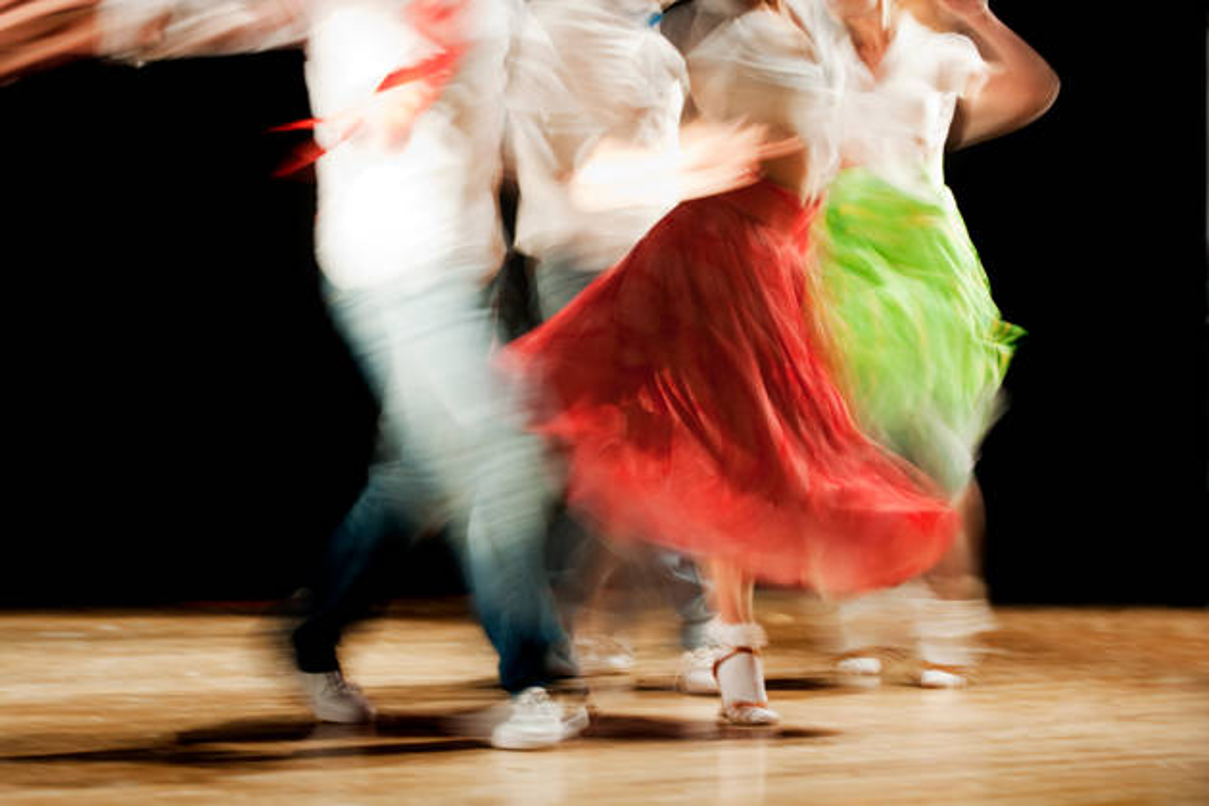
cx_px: 604
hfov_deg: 21.5
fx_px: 3190
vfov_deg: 14.4
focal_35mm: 95
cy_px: 403
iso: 400
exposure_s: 1/5
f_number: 2.8
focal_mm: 95
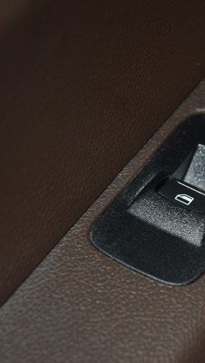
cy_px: 181
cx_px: 188
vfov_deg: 13.0
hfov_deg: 7.3
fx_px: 1602
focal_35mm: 166
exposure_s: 1/100
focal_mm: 70
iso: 2200
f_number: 4.5
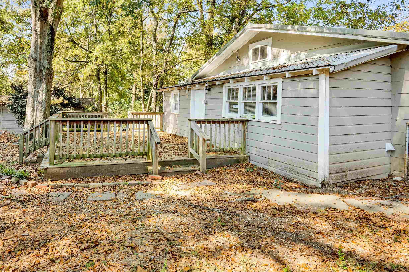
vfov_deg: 61.8
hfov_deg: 82.9
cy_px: 140
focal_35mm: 20
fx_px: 227
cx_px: 162
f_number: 11
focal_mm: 16
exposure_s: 1/60
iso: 400
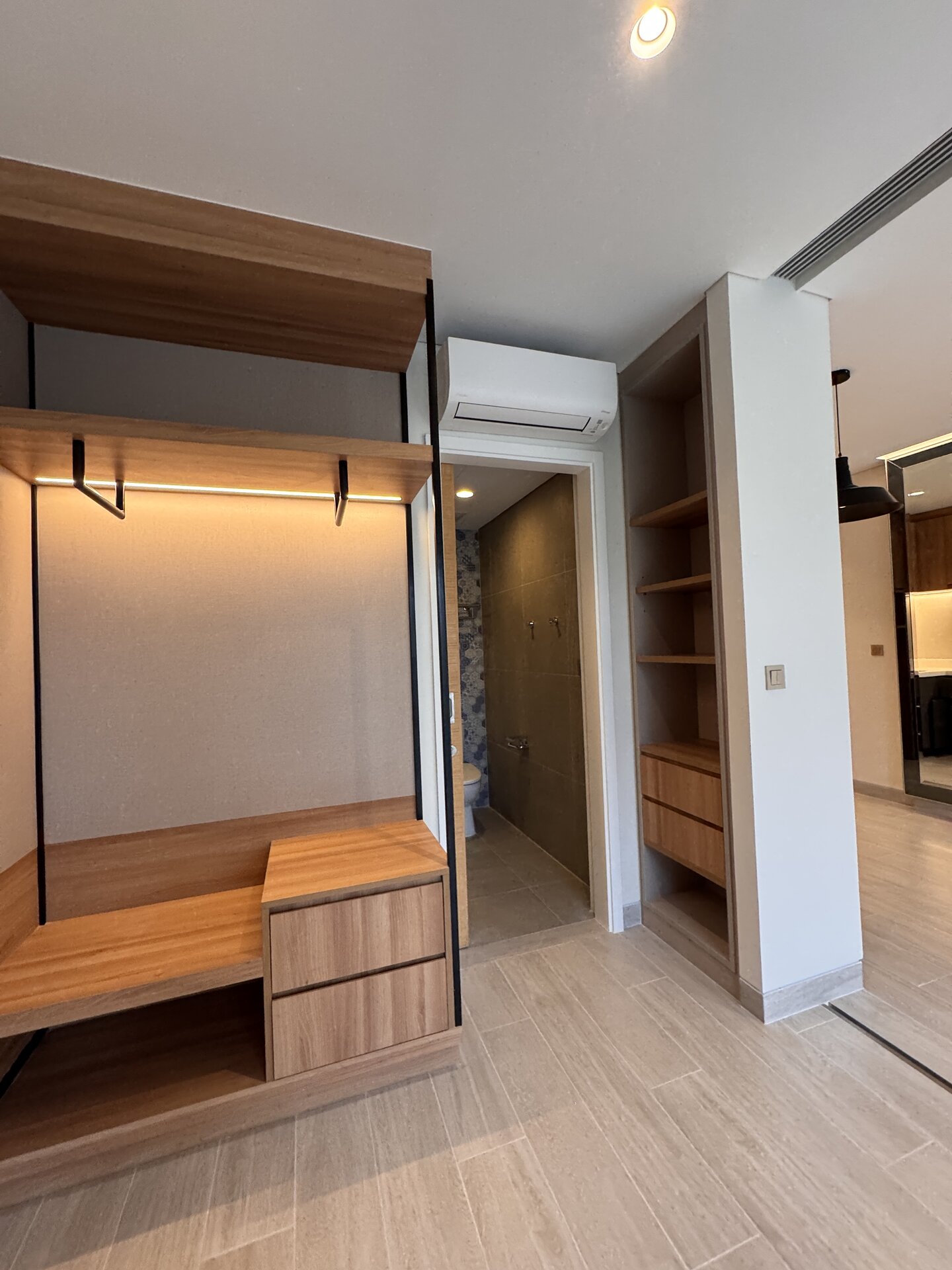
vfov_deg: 102.1
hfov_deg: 85.7
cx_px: 476
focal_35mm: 14
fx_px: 513
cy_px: 635
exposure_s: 1/99
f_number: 2.2
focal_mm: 2.22
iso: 250
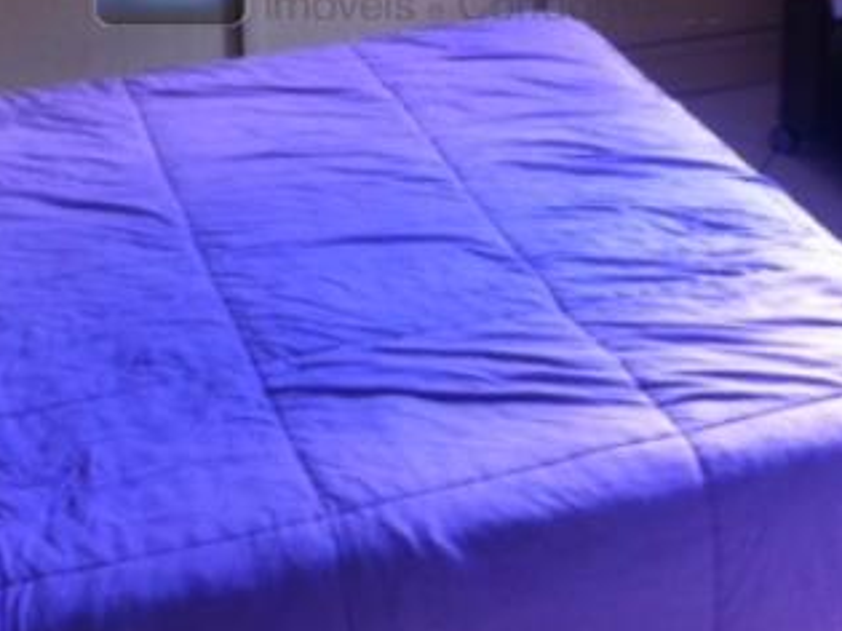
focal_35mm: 80
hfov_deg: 24.4
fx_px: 1945
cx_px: 382
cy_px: -35
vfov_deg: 17.9
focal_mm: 3.85
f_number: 2.8
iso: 125
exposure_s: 1/15
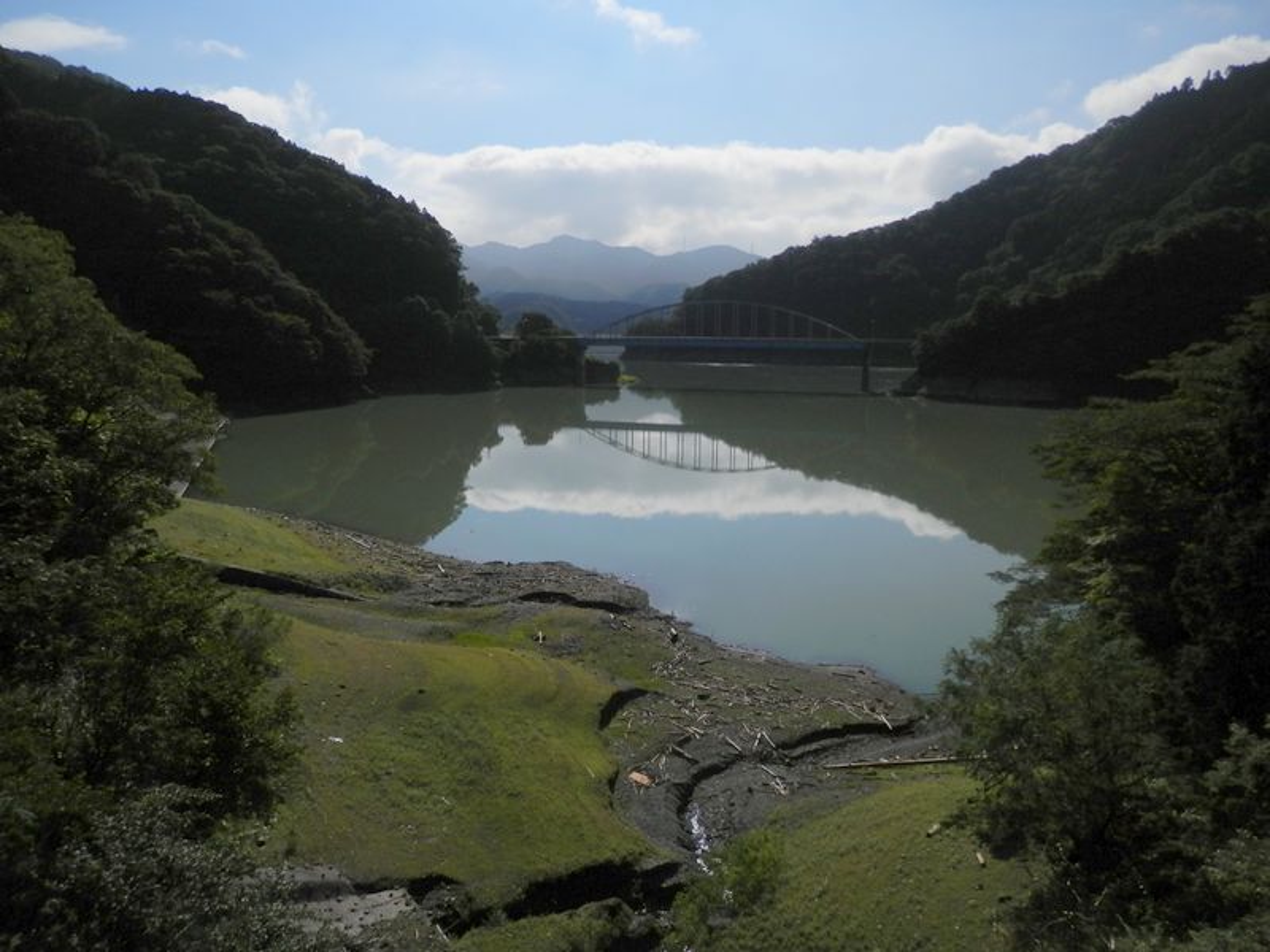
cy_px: 476
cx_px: 635
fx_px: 917
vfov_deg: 54.9
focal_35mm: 25
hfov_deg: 69.4
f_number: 8.7
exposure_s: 1/640
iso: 80
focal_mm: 4.5
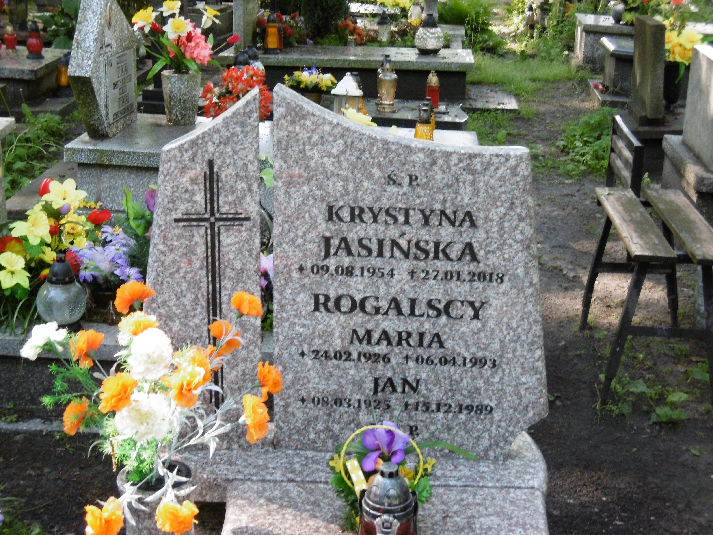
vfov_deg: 24.8
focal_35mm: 59
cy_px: 268
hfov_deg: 32.7
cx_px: 356
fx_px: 1215
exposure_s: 1/60
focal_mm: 10.5
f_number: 4.2
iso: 100
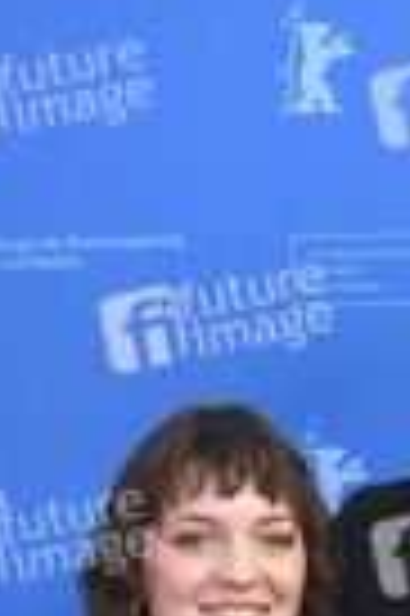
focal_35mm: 231
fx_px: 3956
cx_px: 998
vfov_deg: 8.9
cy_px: 656
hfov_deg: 5.7
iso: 640
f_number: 3.5
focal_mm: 70
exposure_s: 1/800
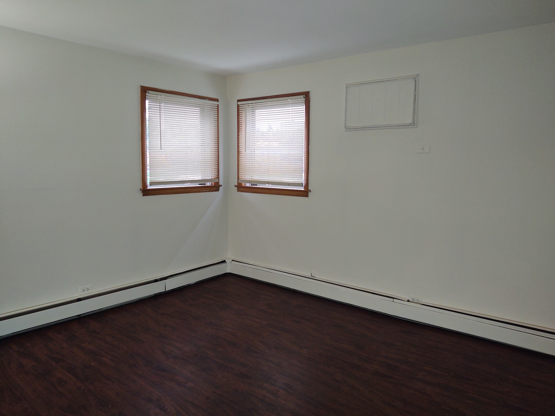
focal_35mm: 27
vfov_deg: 51.4
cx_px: 278
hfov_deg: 65.3
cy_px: 208
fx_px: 433
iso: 154
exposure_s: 1/100
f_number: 1.7
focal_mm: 4.75
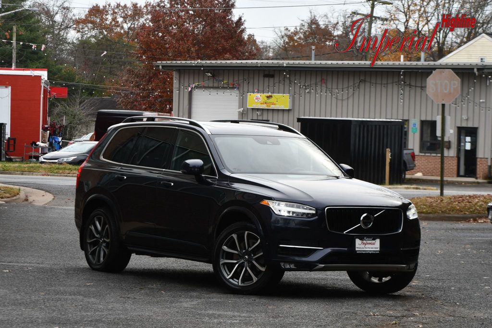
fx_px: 1885
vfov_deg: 9.9
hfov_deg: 14.9
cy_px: 164
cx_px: 246
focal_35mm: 138
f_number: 7.1
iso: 200
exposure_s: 1/250
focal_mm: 92
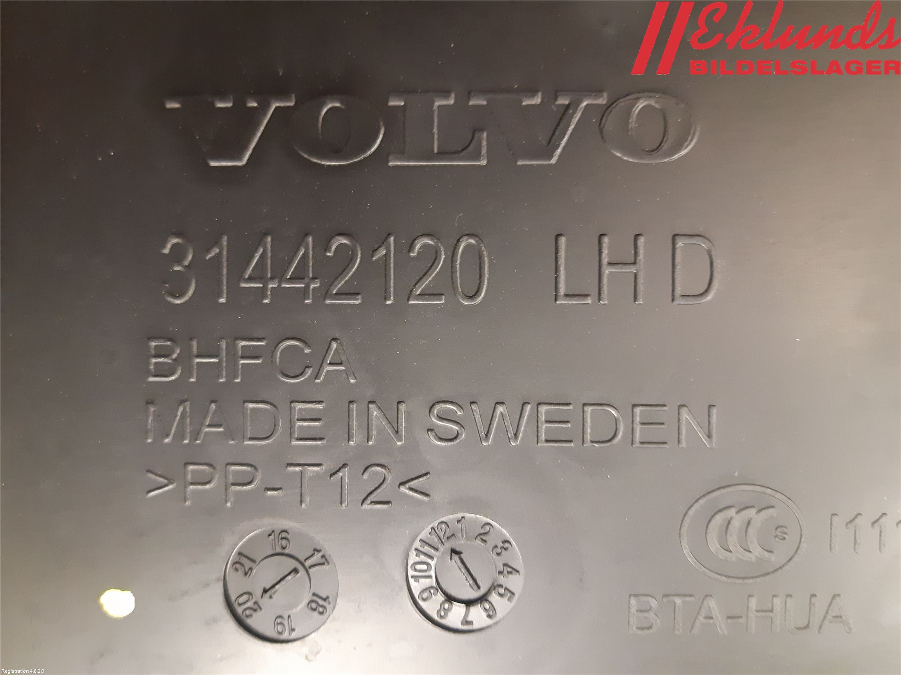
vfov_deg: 53.1
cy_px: 338
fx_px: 677
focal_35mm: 26
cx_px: 450
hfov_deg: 67.3
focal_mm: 3.93
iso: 400
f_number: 1.7
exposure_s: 1/25
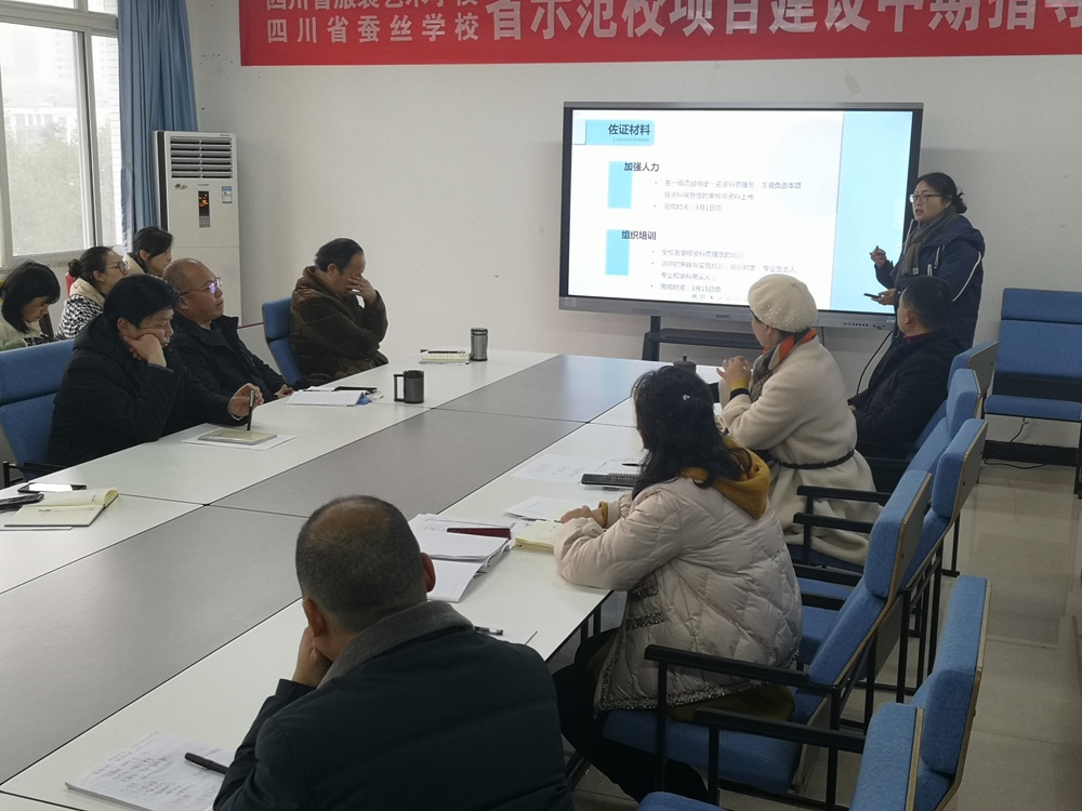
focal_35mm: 40
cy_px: 406
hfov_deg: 46.8
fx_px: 1250
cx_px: 541
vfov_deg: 36.0
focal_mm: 3.95
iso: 80
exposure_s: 1/50
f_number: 1.8
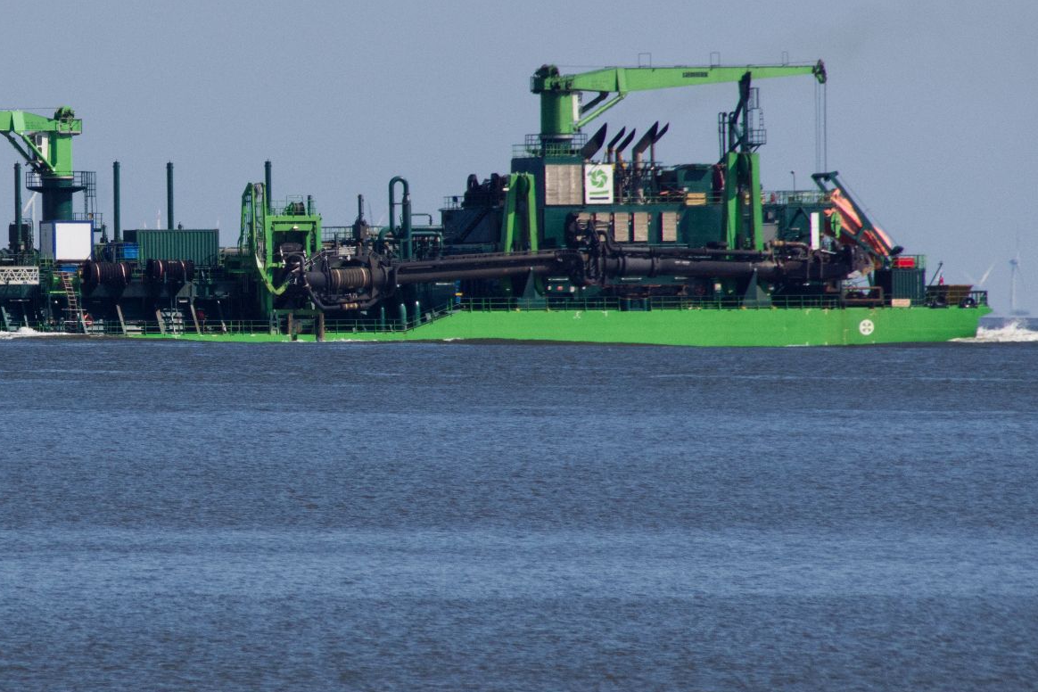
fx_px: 26755
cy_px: 227
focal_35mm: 928
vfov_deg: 1.5
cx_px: 132
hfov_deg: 2.2
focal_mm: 300
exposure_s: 1/800
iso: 400
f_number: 11
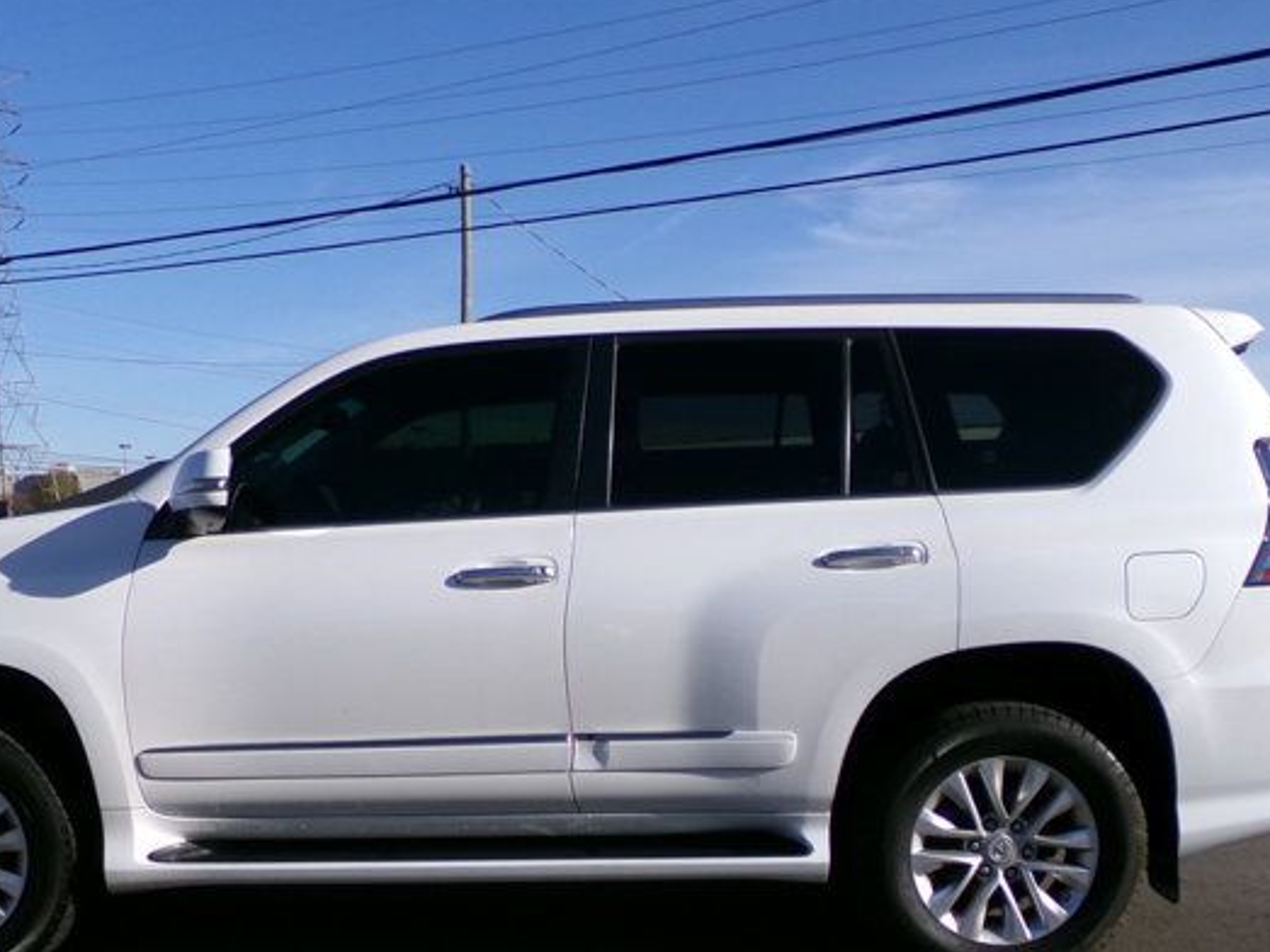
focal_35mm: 47
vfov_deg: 30.3
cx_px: 546
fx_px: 1724
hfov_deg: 40.4
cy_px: 721
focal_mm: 4.3
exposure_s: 1/850
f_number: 3.7
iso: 100
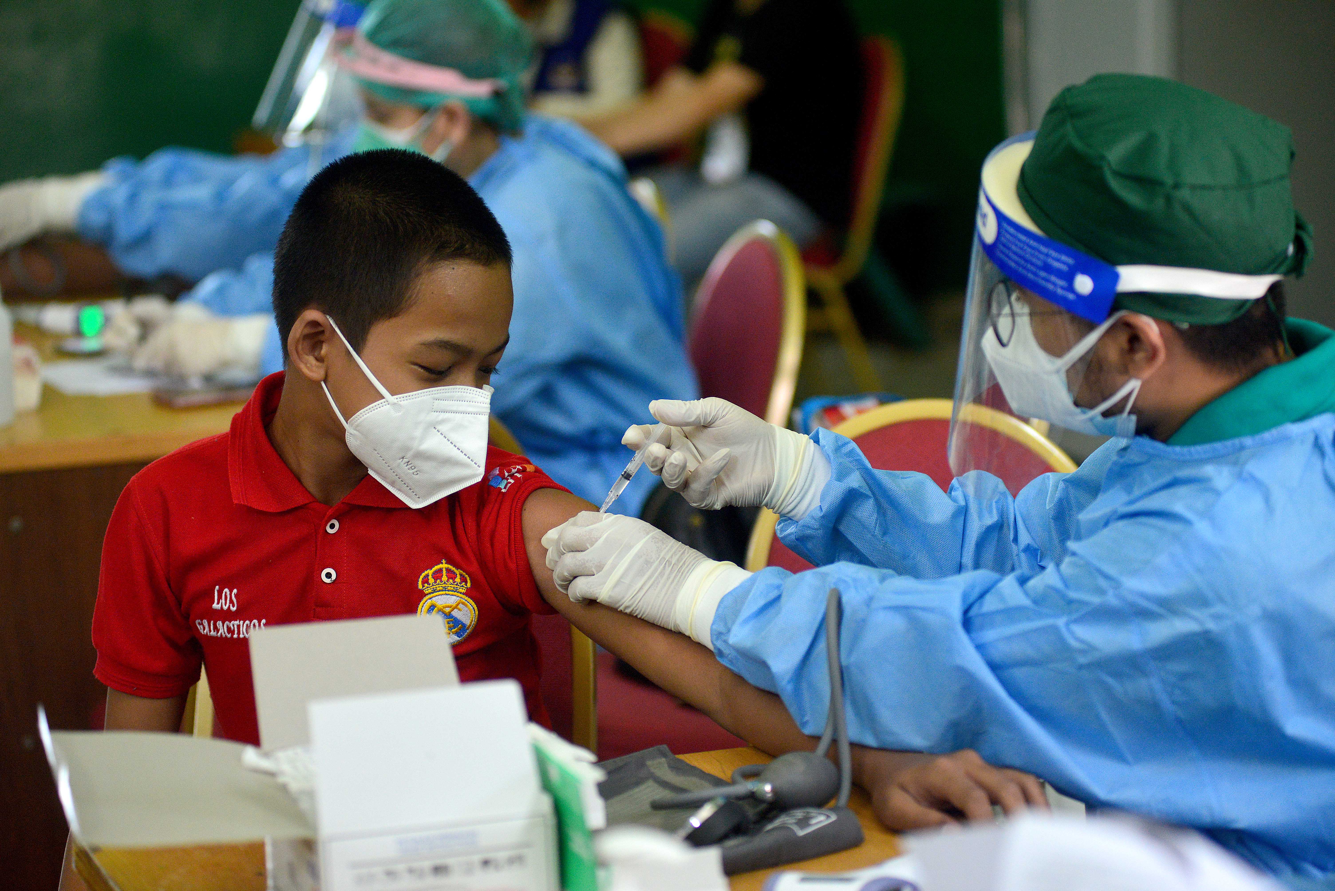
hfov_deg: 22.1
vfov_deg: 14.9
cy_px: 446
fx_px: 3413
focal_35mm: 92
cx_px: 668
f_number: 3.2
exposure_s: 1/125
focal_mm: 92
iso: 2500
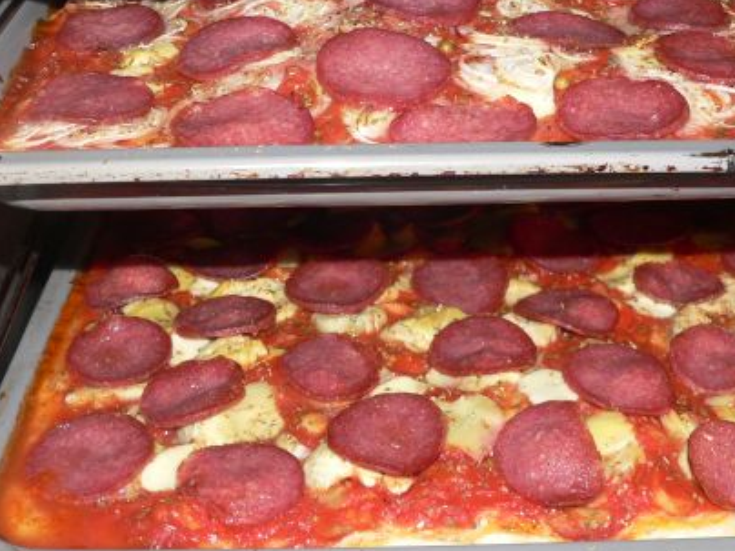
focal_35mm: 57
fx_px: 1210
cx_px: 404
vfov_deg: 25.6
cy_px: 225
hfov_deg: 33.8
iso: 100
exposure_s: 1/60
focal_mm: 6
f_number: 2.8
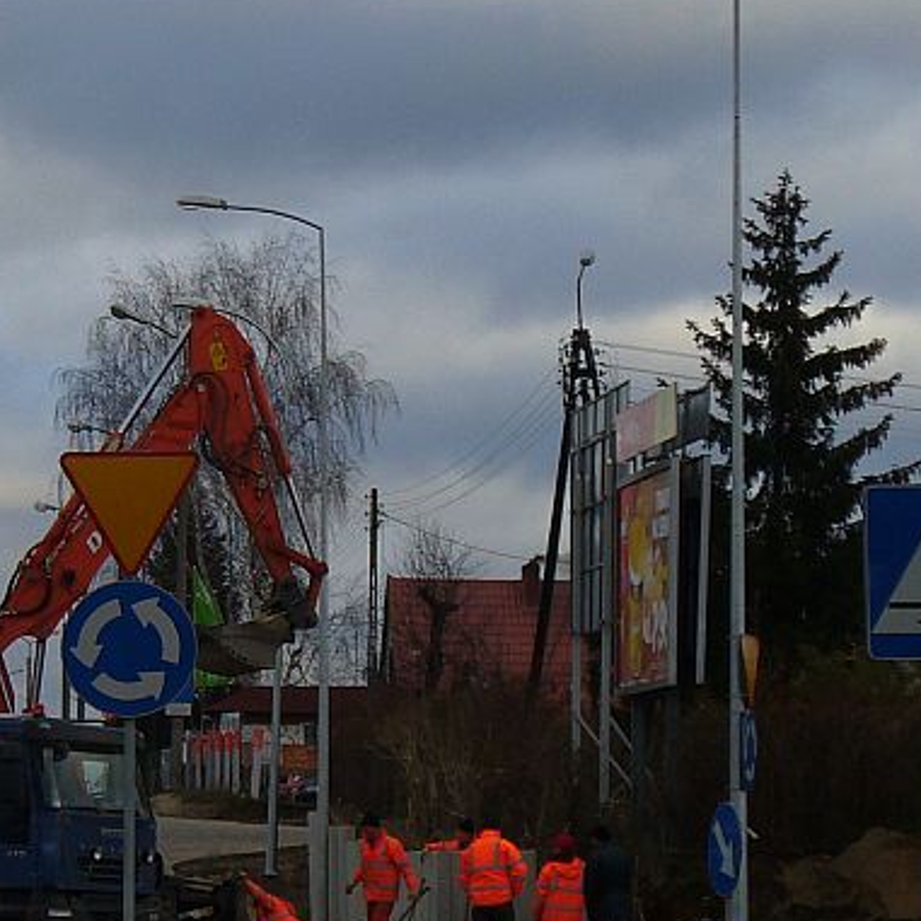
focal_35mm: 180
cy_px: 575
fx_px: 5418
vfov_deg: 9.7
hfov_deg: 9.7
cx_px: 97
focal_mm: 12.8
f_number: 3.3
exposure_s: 1/250
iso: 80
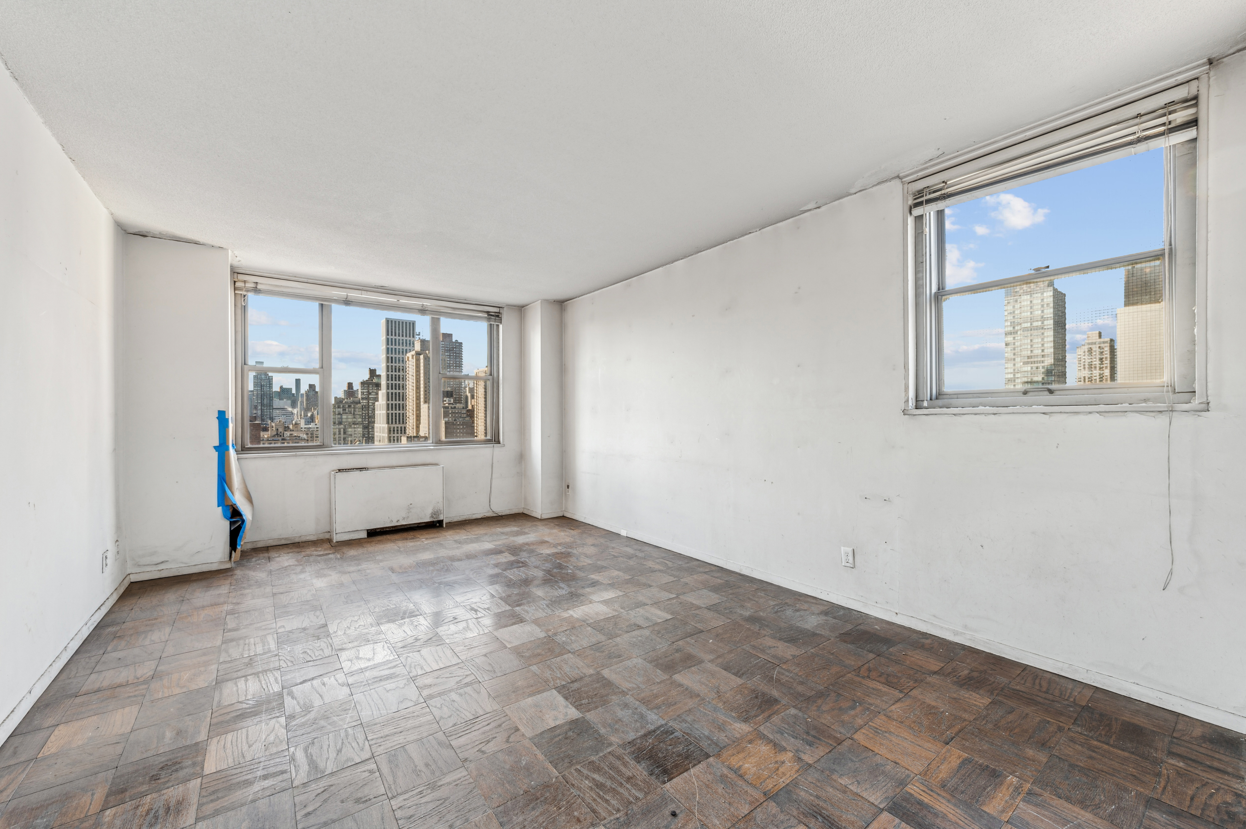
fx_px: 484
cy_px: 414
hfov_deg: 104.3
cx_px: 623
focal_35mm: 14
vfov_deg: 81.1
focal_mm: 14
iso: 250
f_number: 11
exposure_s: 1/10
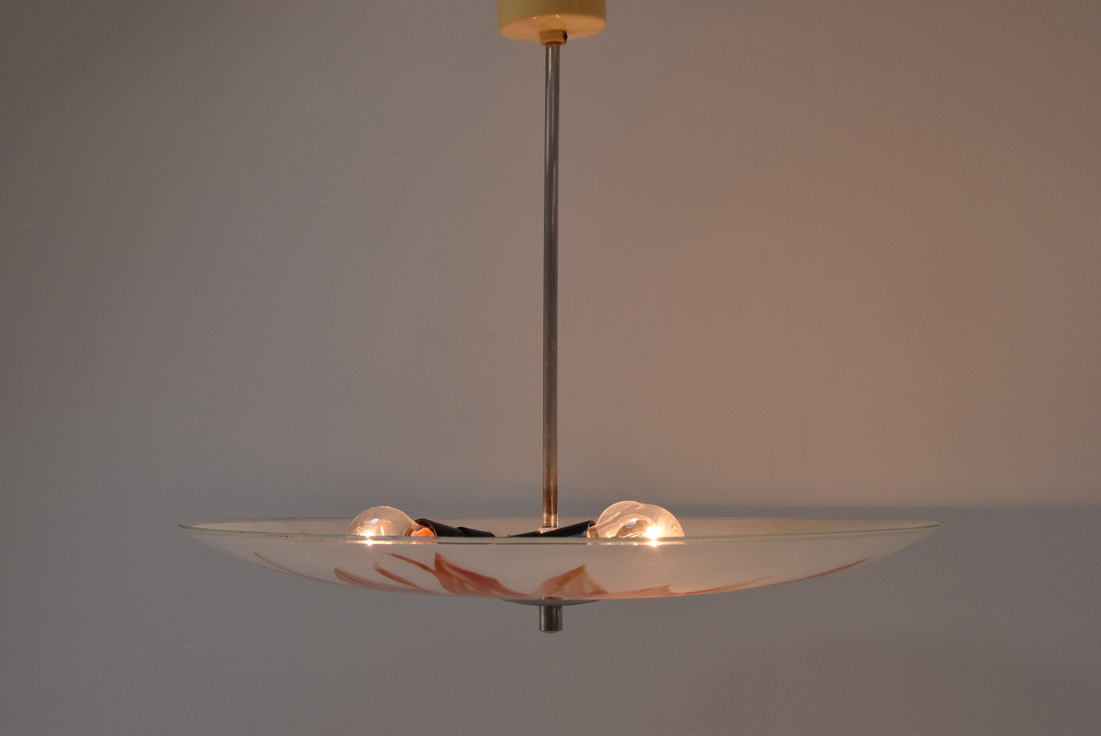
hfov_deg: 41.1
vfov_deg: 28.1
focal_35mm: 48
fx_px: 1469
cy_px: 368
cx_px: 550
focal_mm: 32
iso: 1600
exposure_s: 1/400
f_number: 10
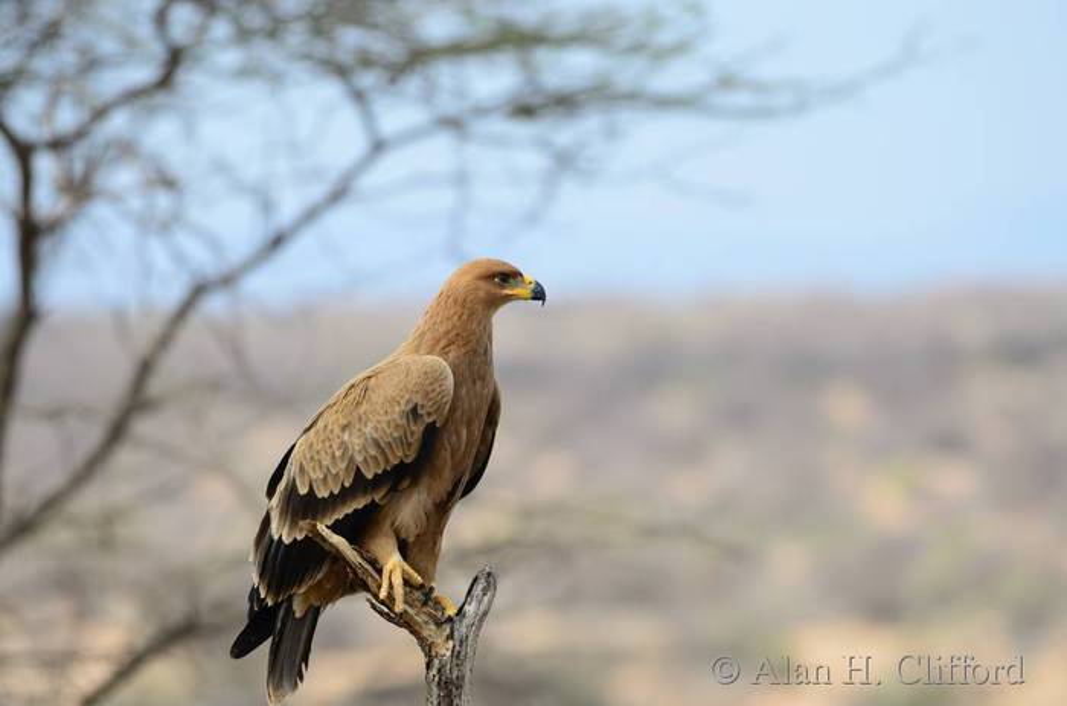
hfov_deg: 4.4
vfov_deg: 2.9
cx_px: 534
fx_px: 13748
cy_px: 353
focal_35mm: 465
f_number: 5.3
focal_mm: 310
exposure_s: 1/500
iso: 200
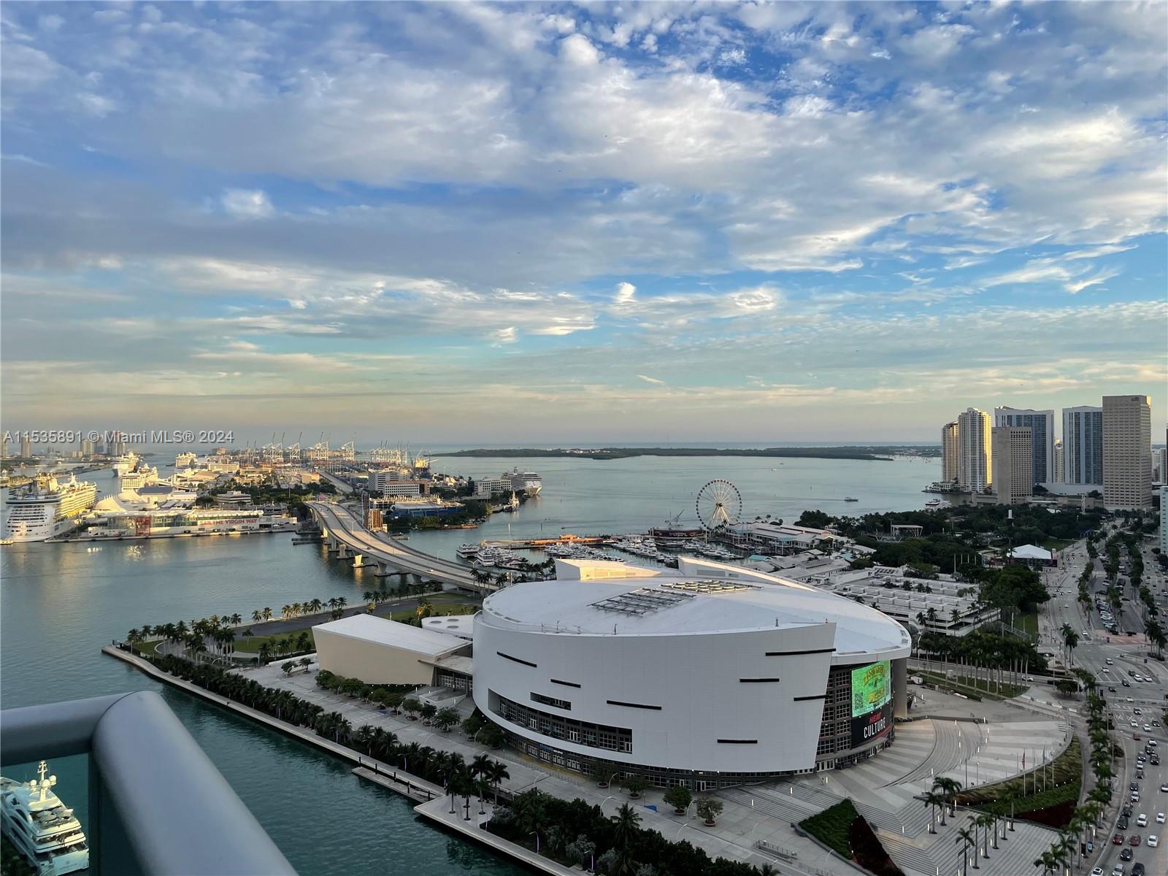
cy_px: 438
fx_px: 877
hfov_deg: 67.3
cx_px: 584
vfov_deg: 53.1
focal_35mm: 26
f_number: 1.6
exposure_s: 1/1062
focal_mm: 4.2
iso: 32
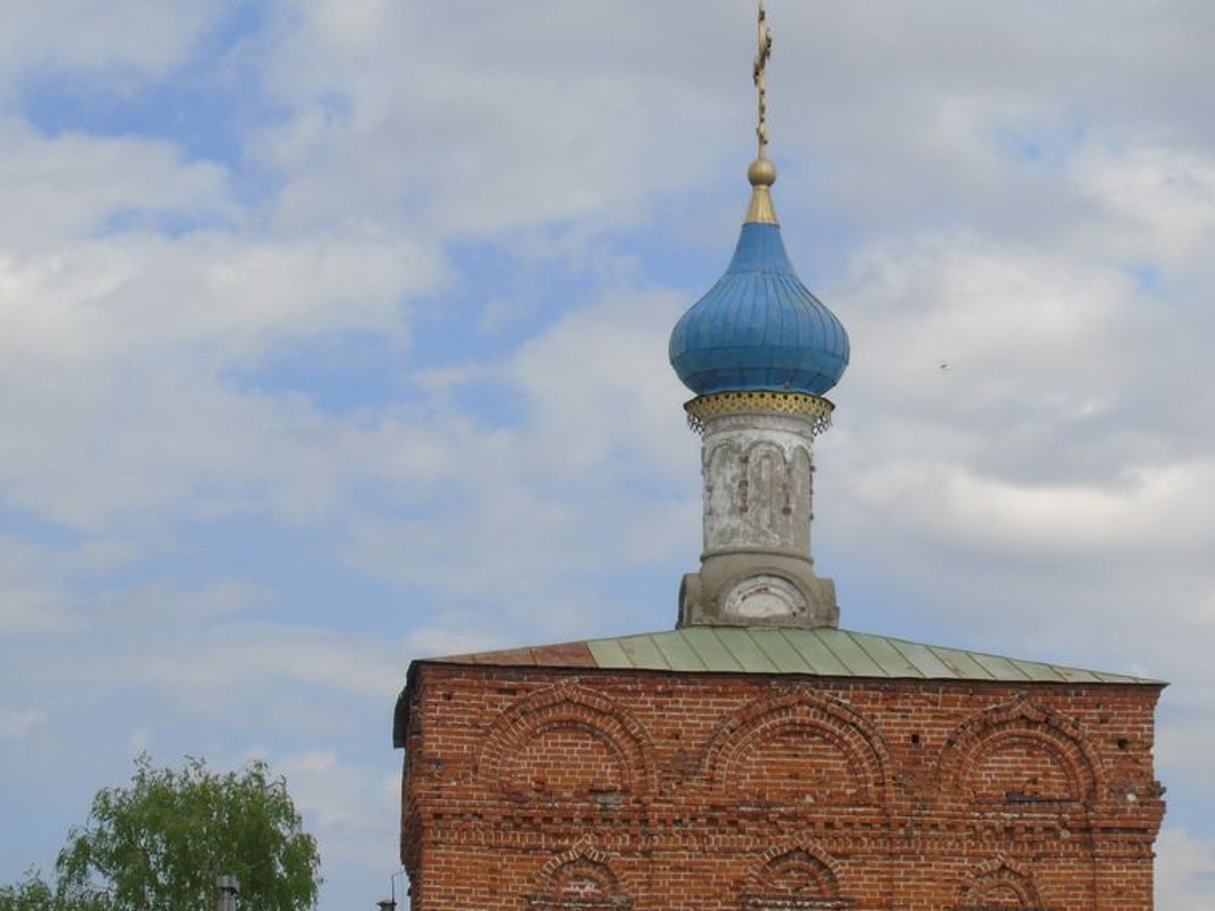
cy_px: 700
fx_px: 3439
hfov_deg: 20.0
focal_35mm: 98
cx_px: 802
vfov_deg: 15.0
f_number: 4.5
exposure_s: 1/800
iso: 80
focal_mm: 11
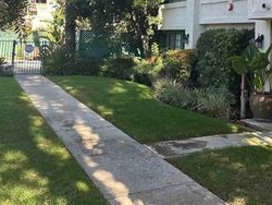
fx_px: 378
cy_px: 9
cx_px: 213
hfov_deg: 38.3
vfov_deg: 28.8
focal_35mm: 48
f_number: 1.78
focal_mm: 6.86
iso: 80
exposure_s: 1/718
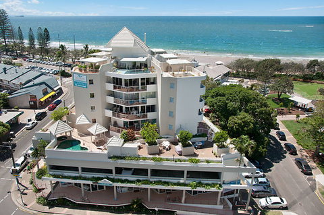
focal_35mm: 27
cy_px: 108
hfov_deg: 67.4
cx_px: 162
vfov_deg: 47.8
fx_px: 243
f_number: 5
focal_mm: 18
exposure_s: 1/1000
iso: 200
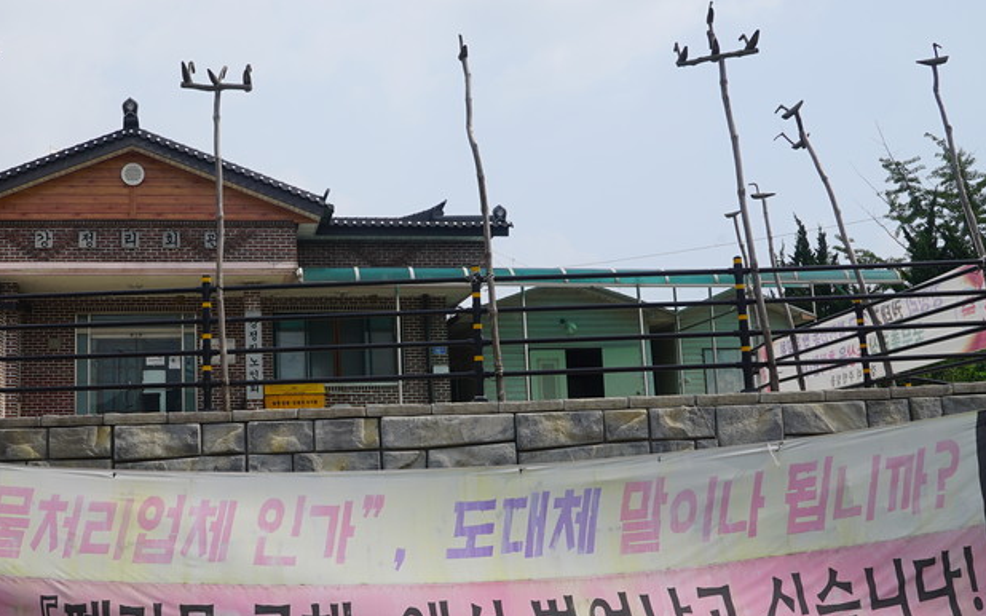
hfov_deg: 50.6
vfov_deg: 33.5
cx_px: 324
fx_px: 1021
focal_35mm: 38
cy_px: 342
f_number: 14
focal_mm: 24
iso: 100
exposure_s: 1/100
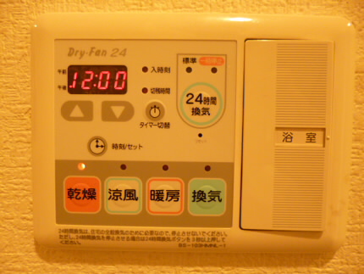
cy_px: 137
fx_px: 253
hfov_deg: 71.6
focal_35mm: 24
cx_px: 182
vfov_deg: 56.9
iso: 400
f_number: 2.5
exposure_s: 1/25
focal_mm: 4.3
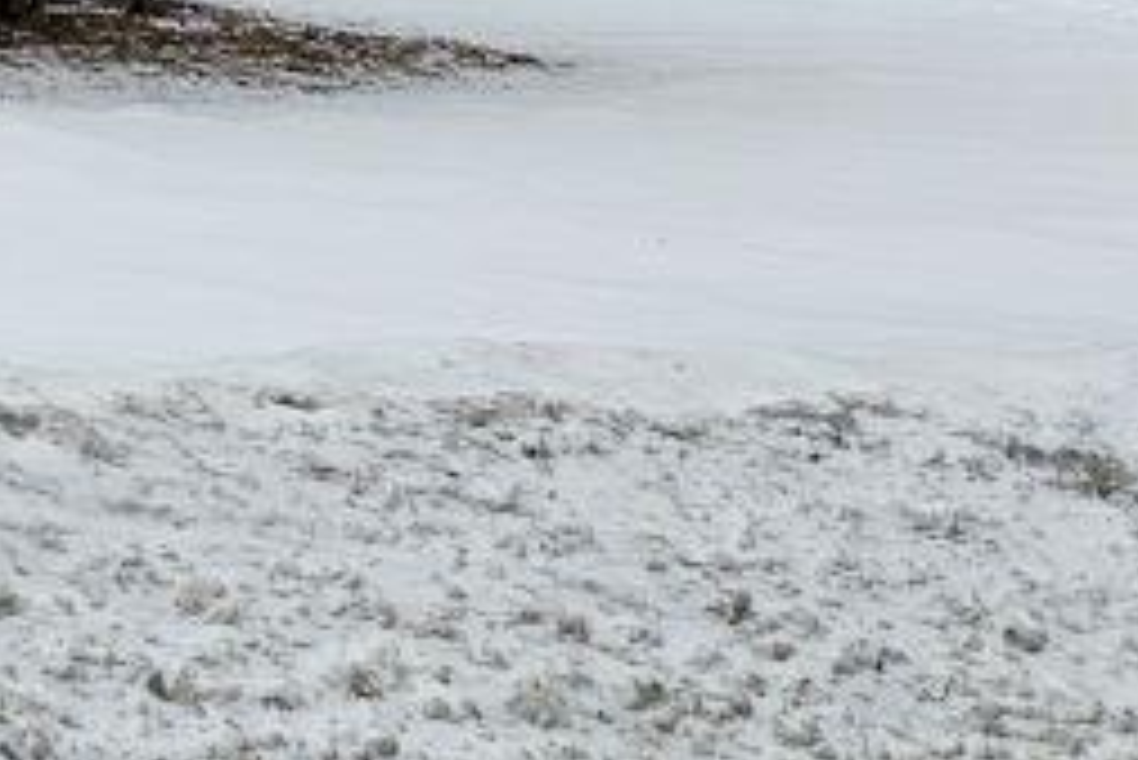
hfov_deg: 13.8
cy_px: -859
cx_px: -1154
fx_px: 3985
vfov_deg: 9.9
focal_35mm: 126
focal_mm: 5.4
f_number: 1.8
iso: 25
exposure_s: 1/329
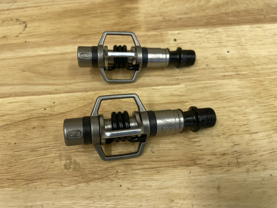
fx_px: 208
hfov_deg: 67.3
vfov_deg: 53.1
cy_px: 104
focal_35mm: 26
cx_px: 138
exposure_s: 1/120
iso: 100
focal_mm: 4.2
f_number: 1.6
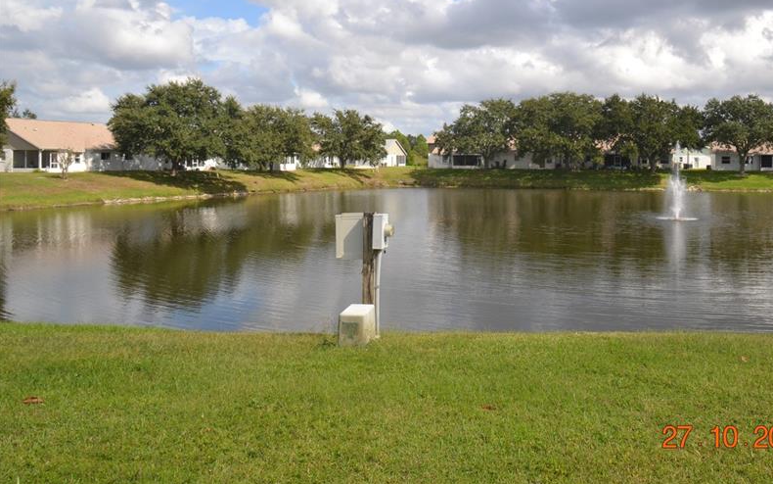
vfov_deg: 37.2
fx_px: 709
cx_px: 499
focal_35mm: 34
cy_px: 154
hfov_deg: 56.3
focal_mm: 17
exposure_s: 1/200
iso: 100
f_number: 8
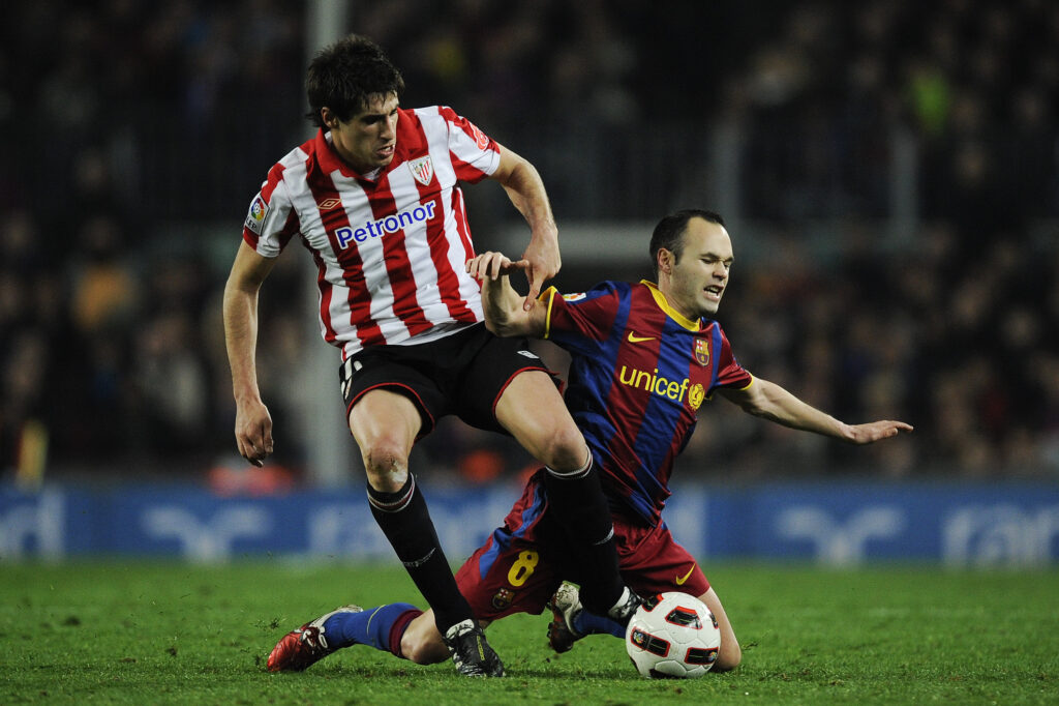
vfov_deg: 3.4
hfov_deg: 5.2
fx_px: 11762
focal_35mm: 400
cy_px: 353
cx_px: 530
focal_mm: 400
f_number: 2.8
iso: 1600
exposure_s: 1/1600
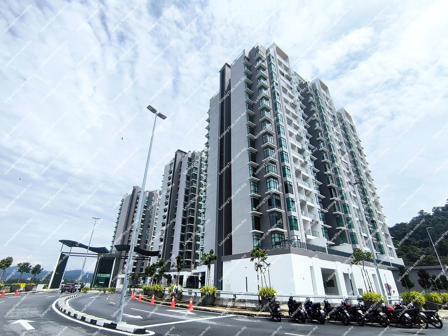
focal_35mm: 15
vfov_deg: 81.8
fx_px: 194
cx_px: 224
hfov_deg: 98.2
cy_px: 168
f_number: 2.2
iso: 50
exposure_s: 1/2614
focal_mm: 1.65
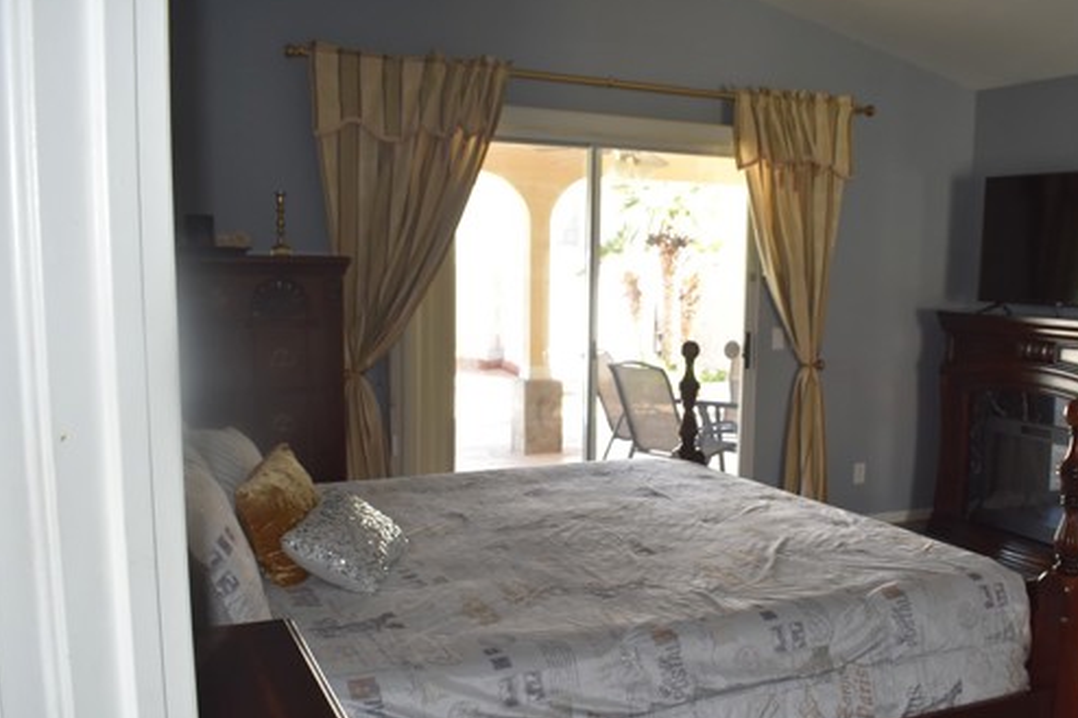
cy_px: 451
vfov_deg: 37.6
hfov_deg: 54.0
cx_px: 655
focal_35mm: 35
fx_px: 1048
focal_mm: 18
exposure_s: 1/125
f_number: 5.6
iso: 640
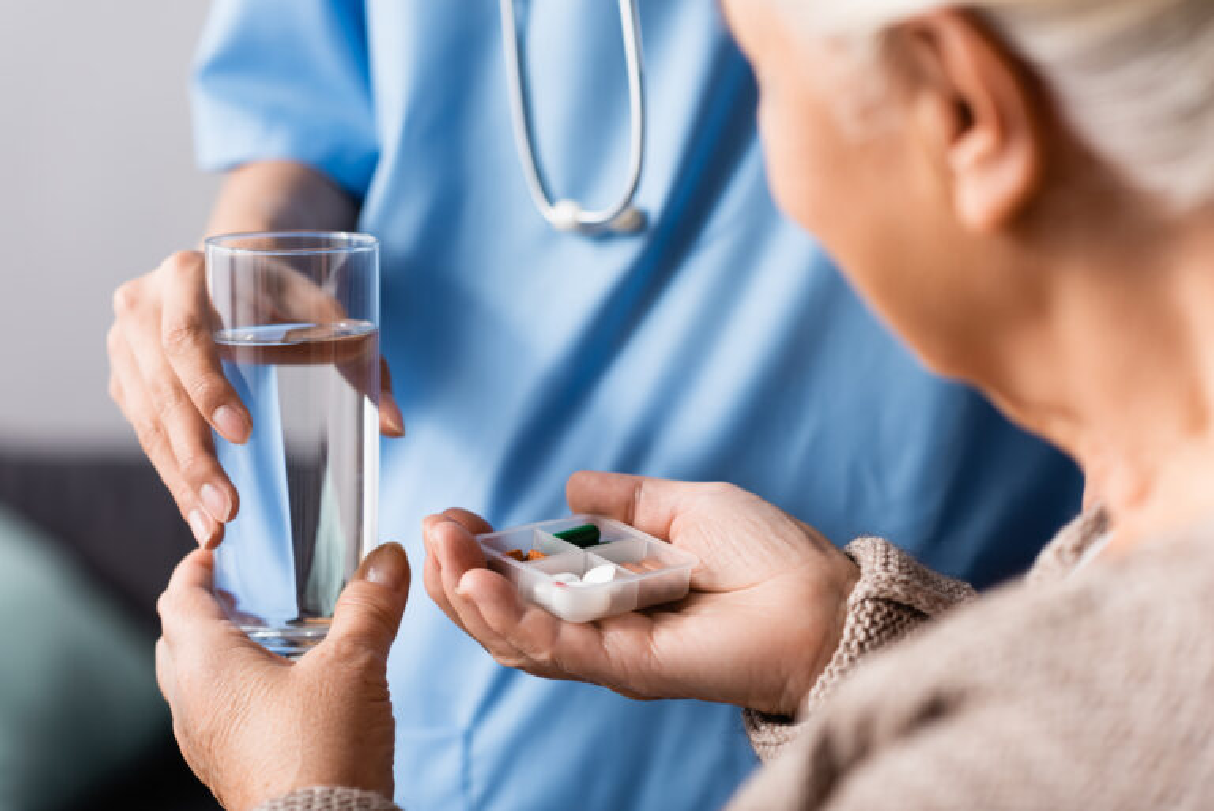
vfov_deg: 16.1
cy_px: 406
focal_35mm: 85
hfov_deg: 23.9
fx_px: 2868
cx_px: 607
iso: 100
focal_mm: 85
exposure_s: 1/200
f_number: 2.8
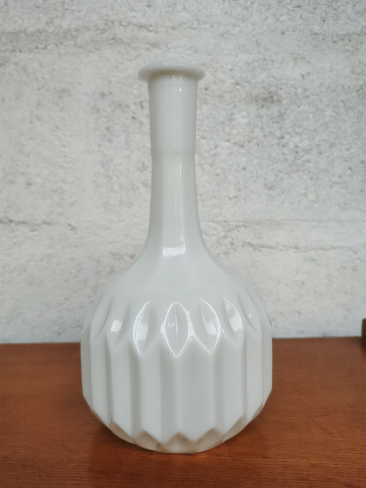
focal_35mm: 27
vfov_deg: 65.3
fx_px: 381
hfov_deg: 51.4
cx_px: 183
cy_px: 244
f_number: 1.8
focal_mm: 5.58
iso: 500
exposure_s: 1/33.3
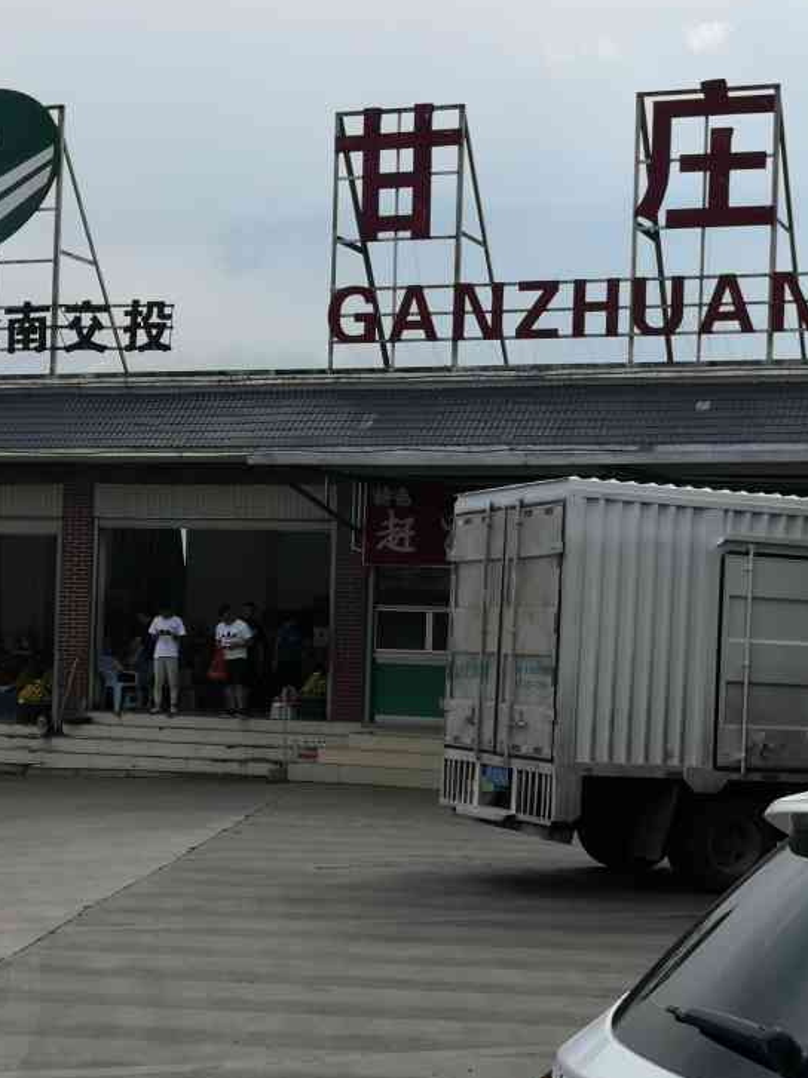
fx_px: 1962
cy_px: 581
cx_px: 441
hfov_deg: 23.3
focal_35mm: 63
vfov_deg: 30.7
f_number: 1.8
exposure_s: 1/2000
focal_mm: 3.95
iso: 50
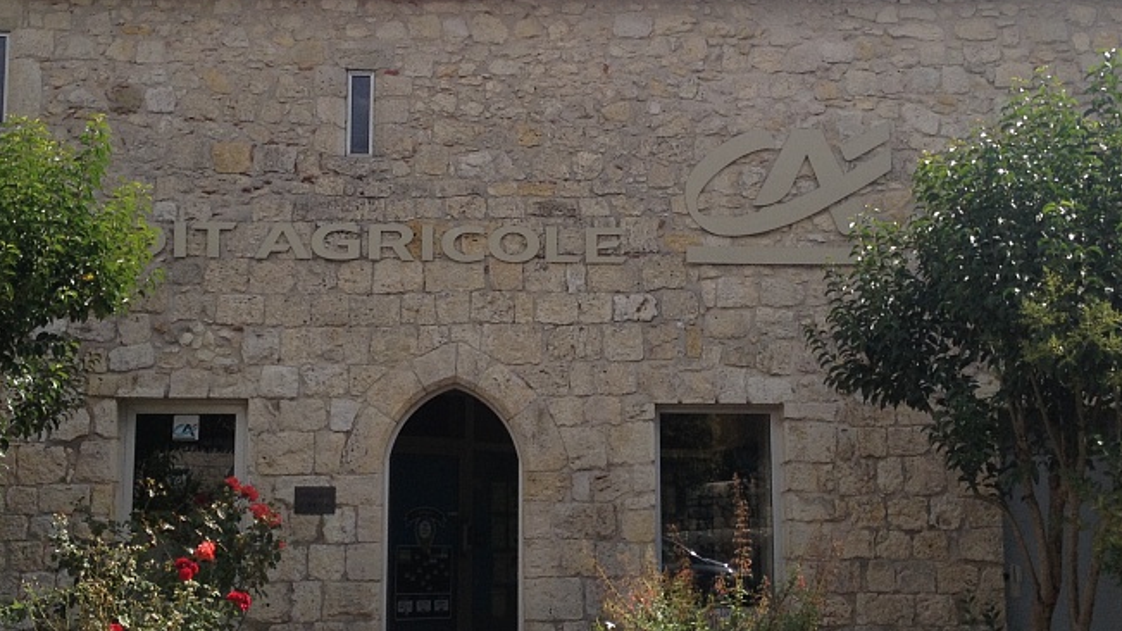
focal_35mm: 60
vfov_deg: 20.0
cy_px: 283
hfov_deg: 34.9
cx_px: 514
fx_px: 1785
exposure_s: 1/1381
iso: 50
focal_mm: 4.28
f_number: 2.4
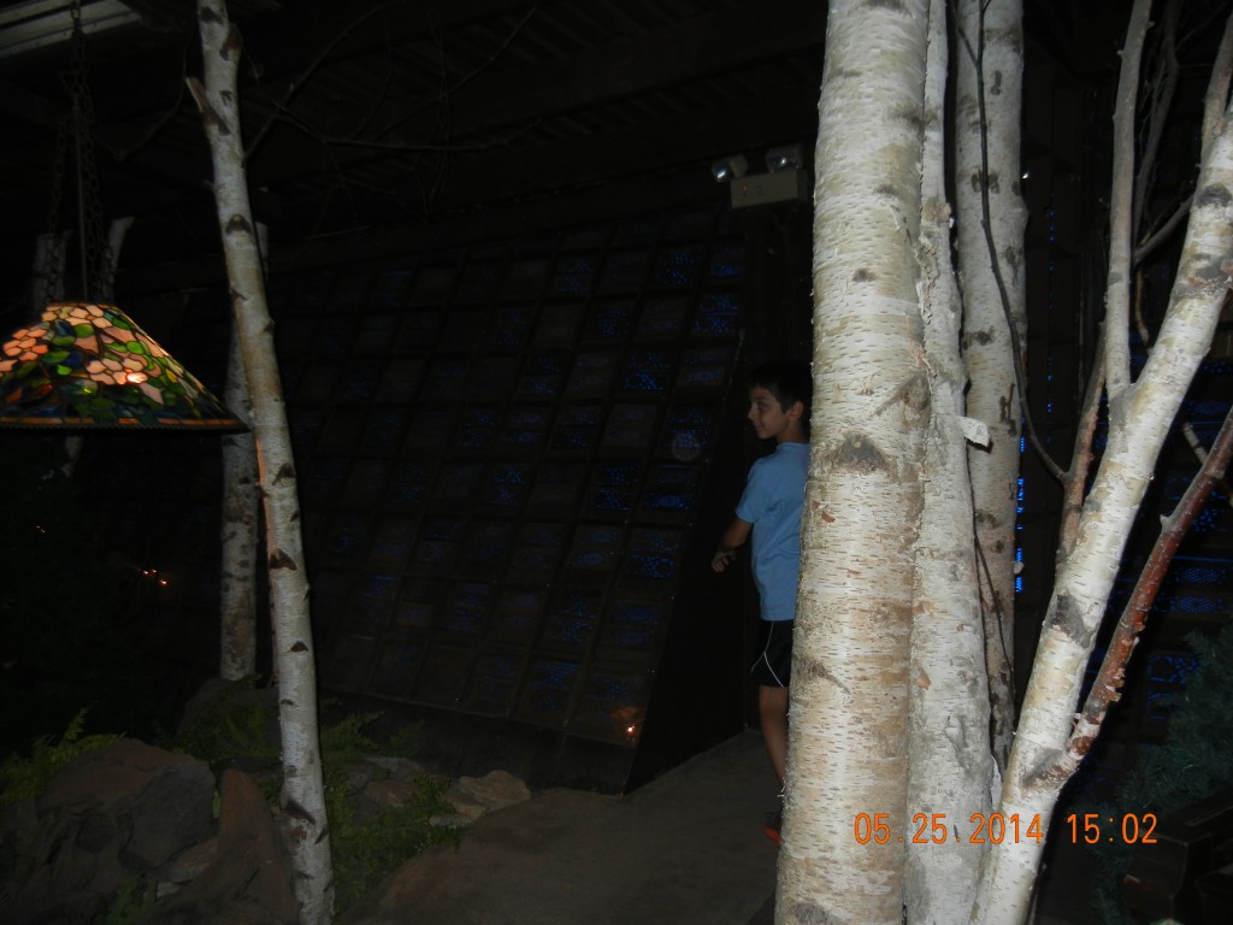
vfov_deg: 46.8
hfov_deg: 60.0
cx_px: 616
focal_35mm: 30
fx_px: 1069
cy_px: 462
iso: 200
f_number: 3.5
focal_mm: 5.4
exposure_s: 1/30
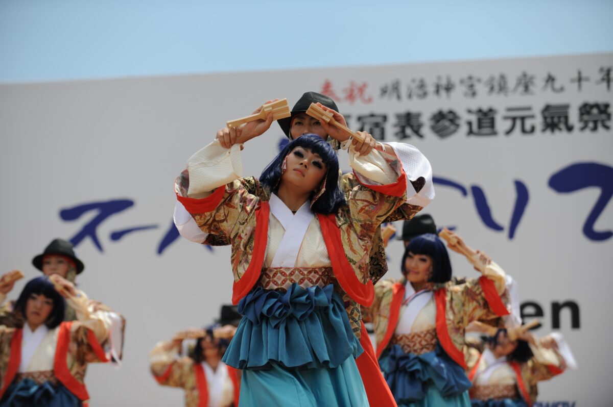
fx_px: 2212
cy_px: 204
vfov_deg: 10.5
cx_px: 306
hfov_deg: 15.8
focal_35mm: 130
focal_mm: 130
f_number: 3.5
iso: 200
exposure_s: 1/2500
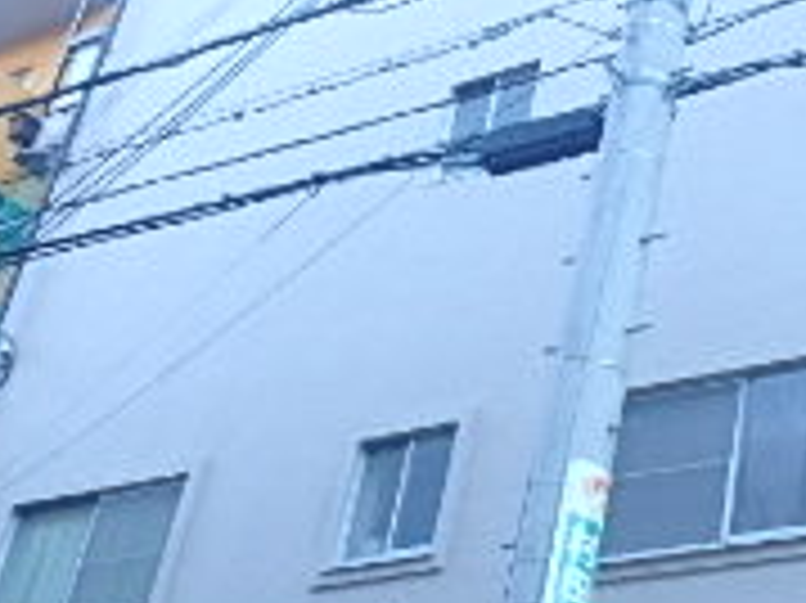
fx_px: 1745
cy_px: 306
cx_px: 770
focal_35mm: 75
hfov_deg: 25.0
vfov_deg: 19.6
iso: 200
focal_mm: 3.7
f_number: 3.5
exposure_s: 1/60
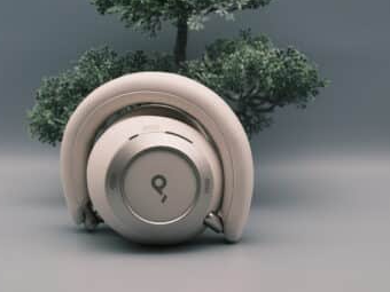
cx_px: 209
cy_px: 144
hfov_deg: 29.8
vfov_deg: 22.6
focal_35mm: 65
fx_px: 732
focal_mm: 39.6
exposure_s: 1/200
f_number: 6.4
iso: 500
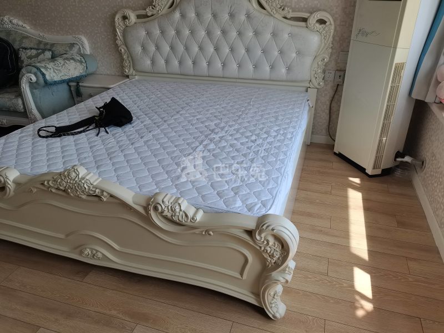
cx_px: 222
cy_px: 166
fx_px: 333
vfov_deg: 53.1
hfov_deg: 67.3
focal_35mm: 26
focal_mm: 5.58
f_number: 1.8
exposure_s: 1/336
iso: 50
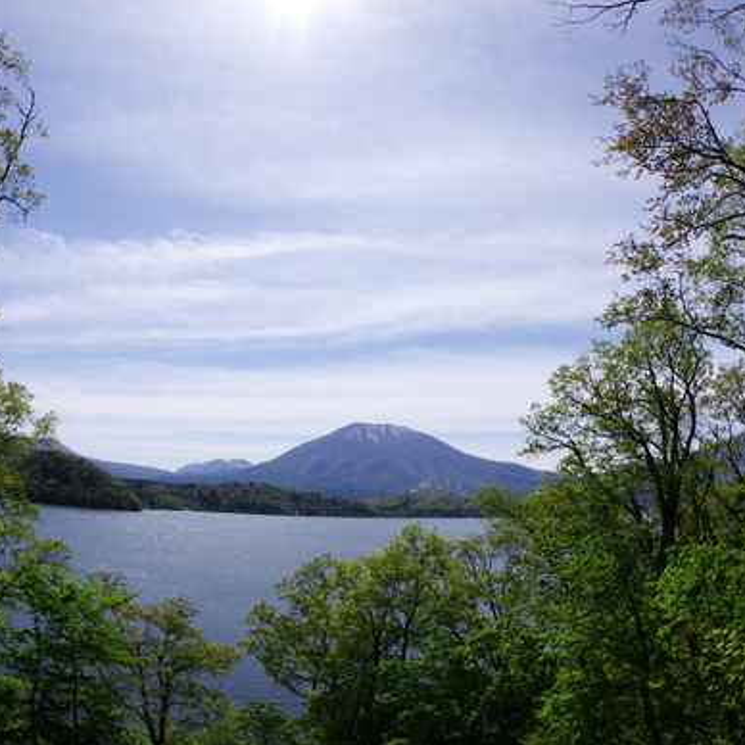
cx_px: 380
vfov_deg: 62.9
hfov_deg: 62.9
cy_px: 367
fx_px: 609
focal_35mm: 25
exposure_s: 1/2500
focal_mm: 13
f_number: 11
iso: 800
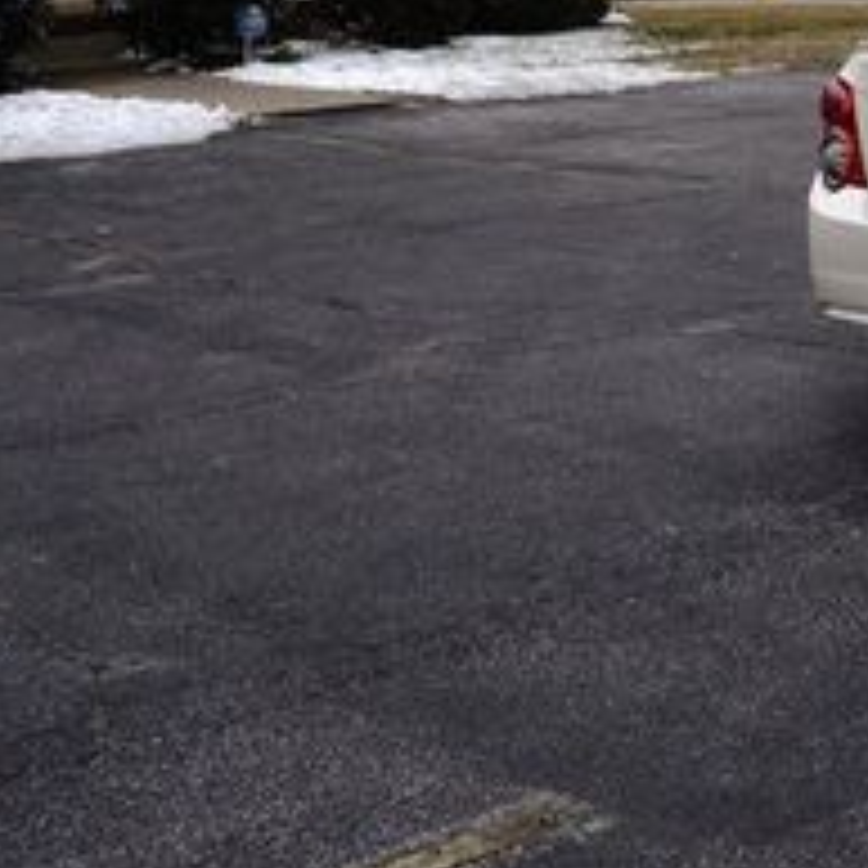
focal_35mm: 76
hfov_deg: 19.7
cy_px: 47
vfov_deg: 22.1
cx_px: 1313
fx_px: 2156
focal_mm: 18
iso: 200
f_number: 6.3
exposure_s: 1/250
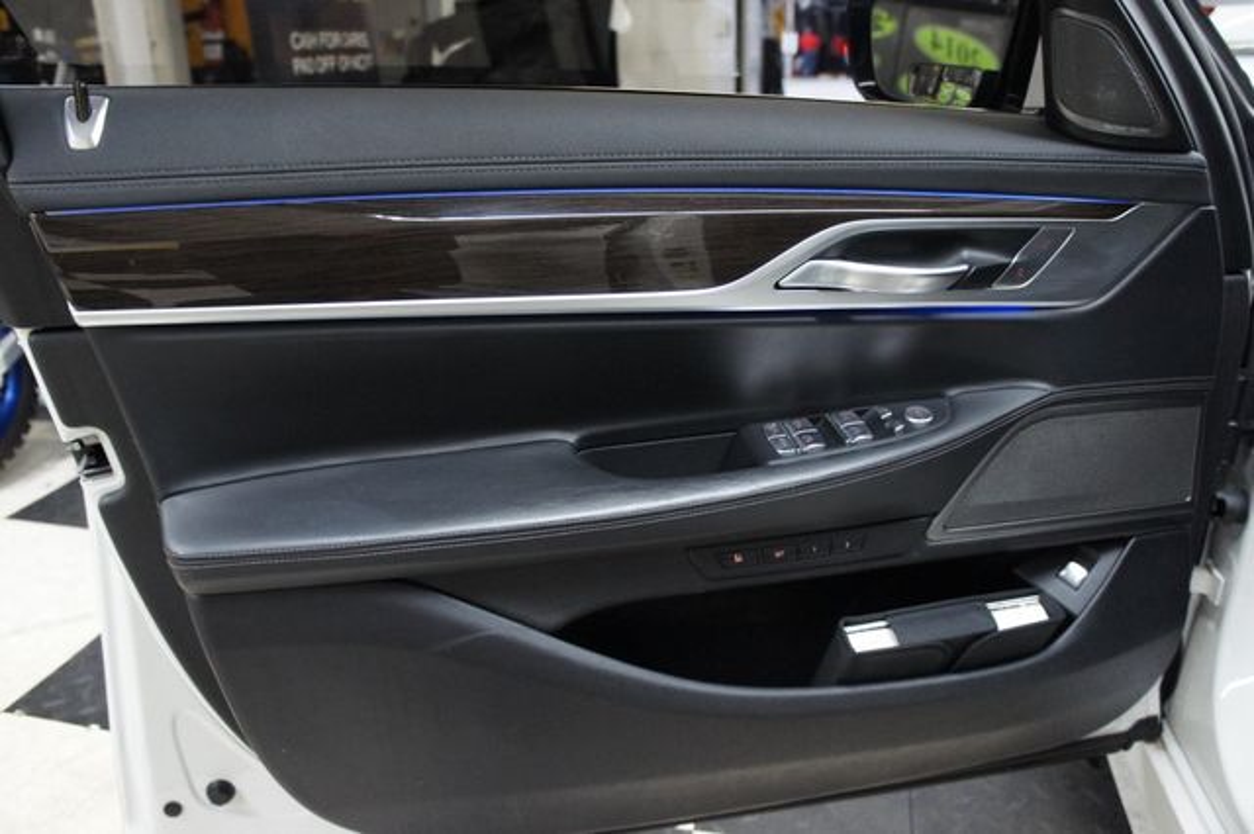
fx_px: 940
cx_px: 627
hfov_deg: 67.4
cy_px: 417
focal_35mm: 27
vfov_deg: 47.9
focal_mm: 18
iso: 1600
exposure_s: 1/50
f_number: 3.5
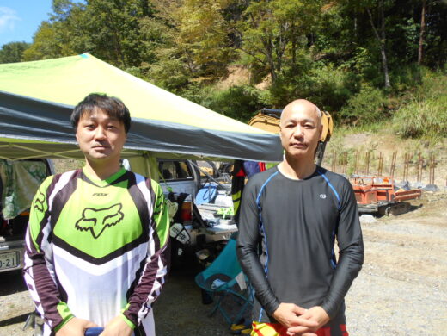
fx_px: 336
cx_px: 224
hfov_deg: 67.3
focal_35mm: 26
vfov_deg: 53.1
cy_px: 168
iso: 80
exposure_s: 1/500
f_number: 3.2
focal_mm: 4.6
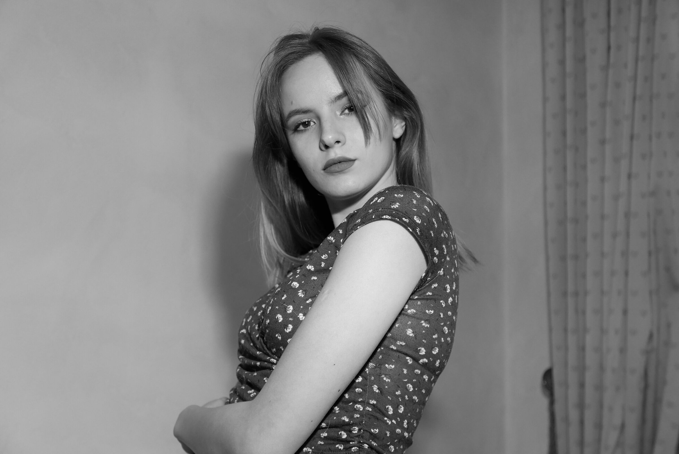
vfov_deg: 28.7
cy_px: 227
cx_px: 340
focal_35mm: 47
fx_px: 887
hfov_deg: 41.9
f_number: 2.6
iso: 500
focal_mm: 21.3
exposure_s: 1/60
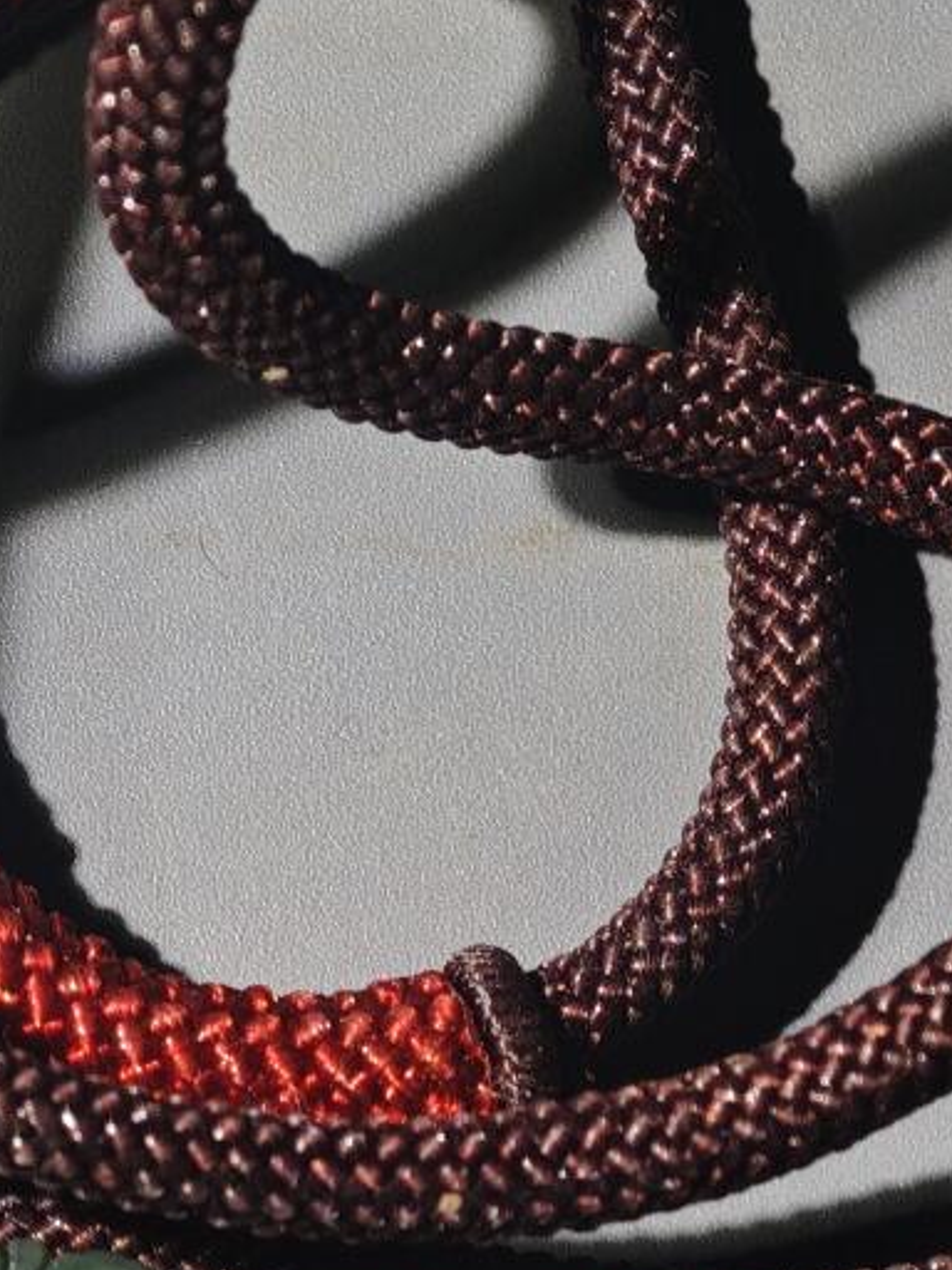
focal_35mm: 211
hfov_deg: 7.0
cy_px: 915
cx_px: 228
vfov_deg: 9.4
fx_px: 7737
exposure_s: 1/96.7
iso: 250
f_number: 2
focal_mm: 9
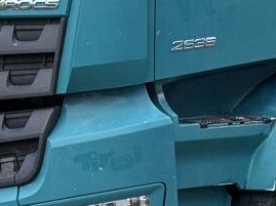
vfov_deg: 5.2
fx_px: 2277
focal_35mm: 286
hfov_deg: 6.9
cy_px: -46
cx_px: 317
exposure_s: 1/1838
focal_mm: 6.76
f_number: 1.78
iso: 64
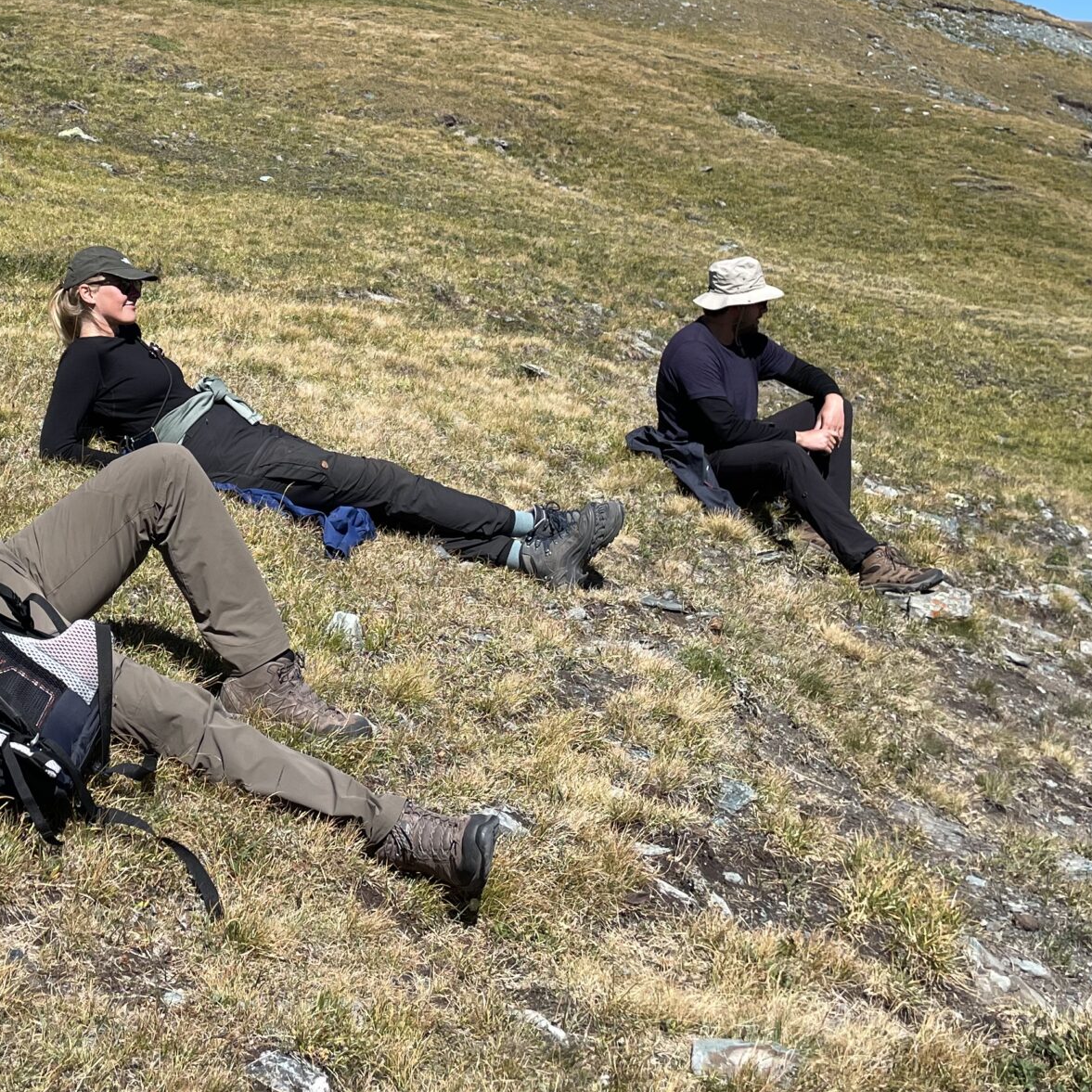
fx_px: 1785
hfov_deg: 33.1
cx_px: 223
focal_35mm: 50
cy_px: 233
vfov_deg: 33.1
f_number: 1.6
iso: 32
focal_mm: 4.2
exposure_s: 1/3040
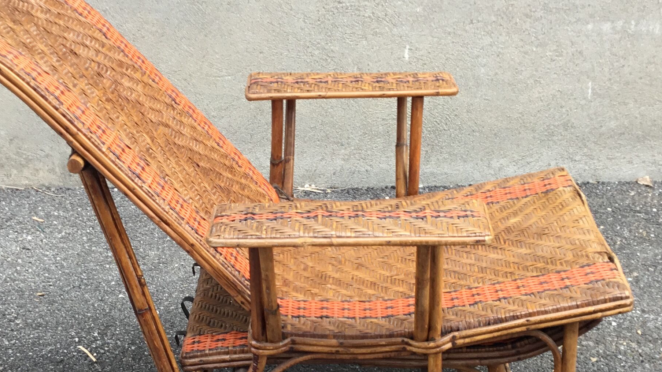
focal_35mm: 61
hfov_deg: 34.3
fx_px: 1071
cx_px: 303
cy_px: 296
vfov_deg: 19.5
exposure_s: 1/101
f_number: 2.4
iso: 25
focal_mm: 3.3
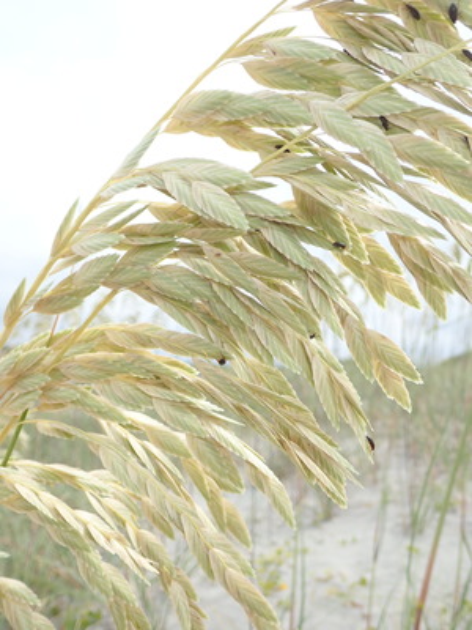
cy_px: 315
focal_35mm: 30
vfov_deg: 60.0
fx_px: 545
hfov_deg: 46.8
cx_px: 236
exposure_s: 1/200
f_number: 6.3
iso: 100
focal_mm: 5.5
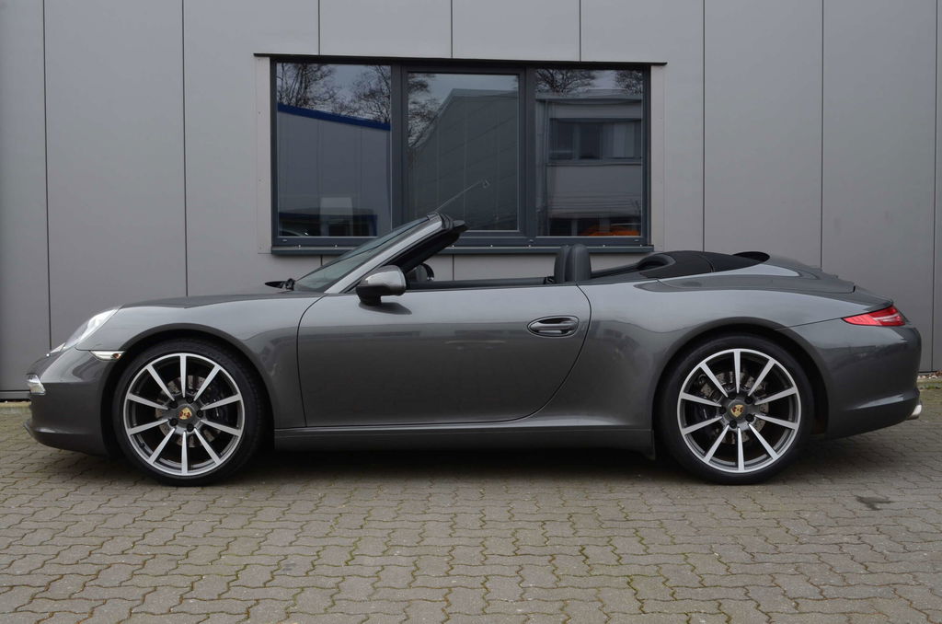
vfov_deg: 36.7
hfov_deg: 53.2
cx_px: 471
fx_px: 940
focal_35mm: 36
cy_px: 312
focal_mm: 24
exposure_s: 1/60
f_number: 10
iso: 220
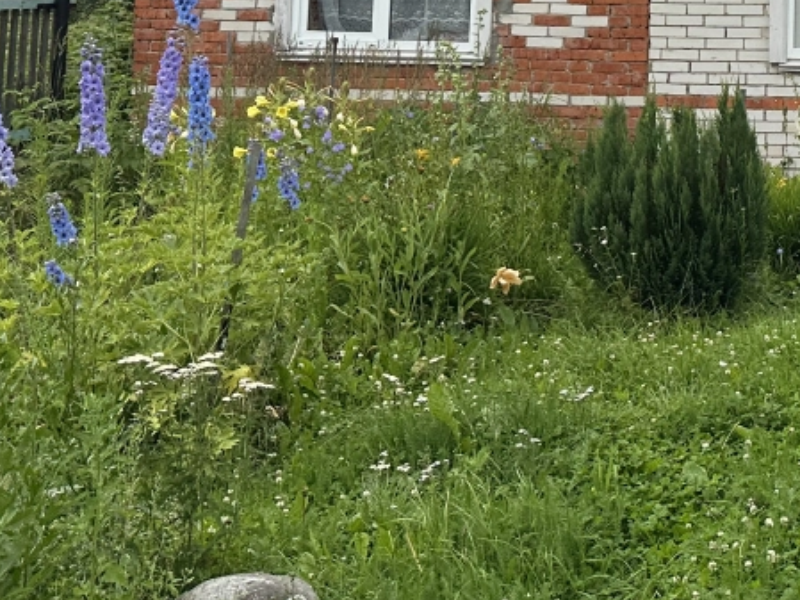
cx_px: 793
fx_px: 1549
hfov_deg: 27.4
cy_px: -145
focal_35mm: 67
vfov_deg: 20.4
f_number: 1.78
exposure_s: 1/2155
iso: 80
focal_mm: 6.86
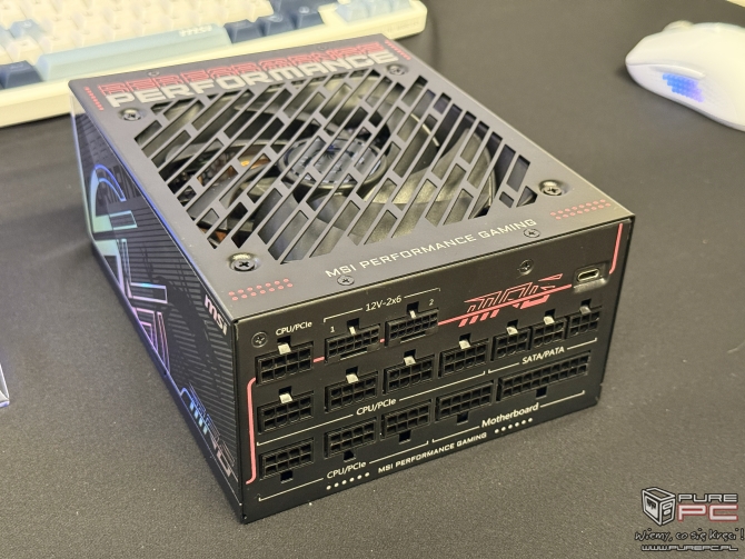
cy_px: 280
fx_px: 1033
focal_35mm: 48
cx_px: 372
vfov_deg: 30.3
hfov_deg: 39.6
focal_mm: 6.76
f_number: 1.78
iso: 500
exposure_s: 1/40
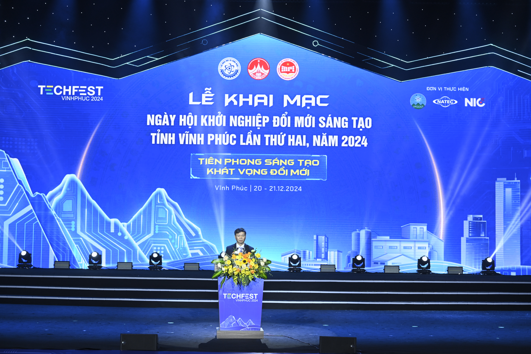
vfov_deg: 21.6
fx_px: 930
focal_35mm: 63
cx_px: 266
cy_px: 177
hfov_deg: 31.9
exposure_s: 1/100
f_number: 4
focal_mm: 63
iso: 400
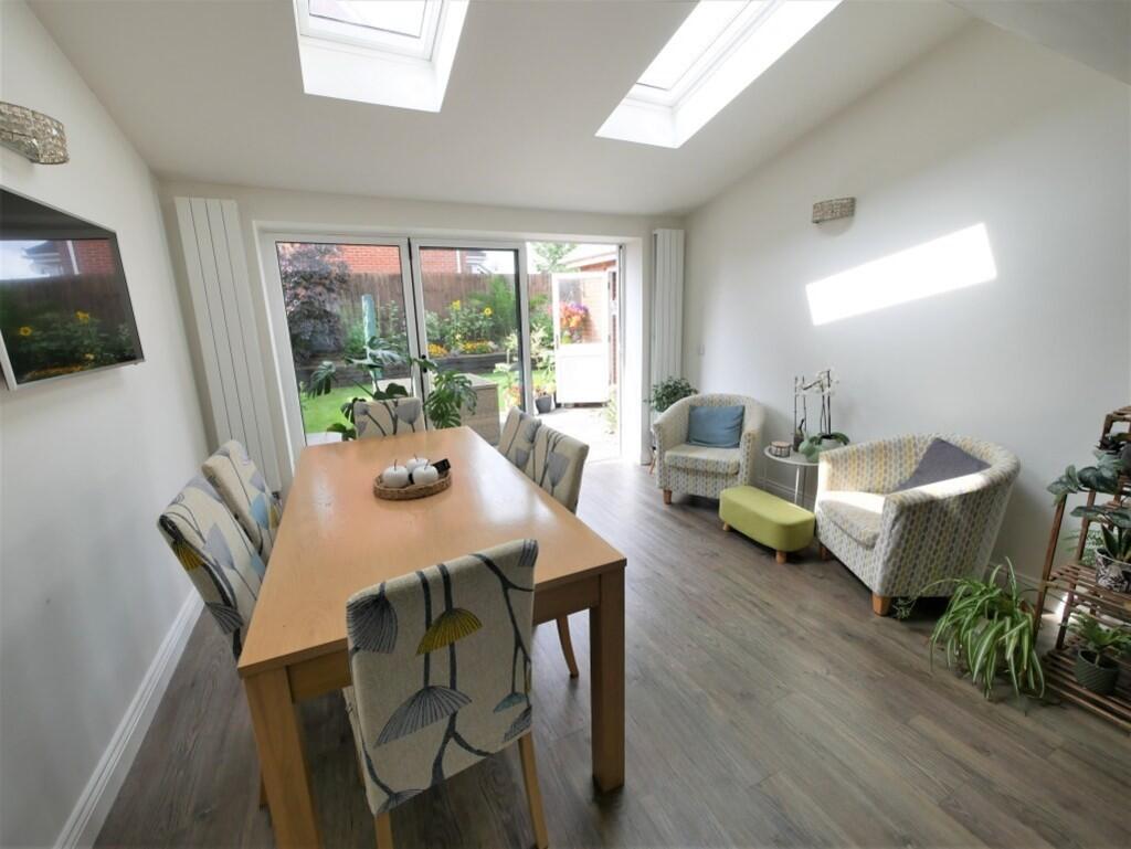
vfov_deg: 85.7
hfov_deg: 102.0
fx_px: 458
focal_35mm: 14
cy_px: 424
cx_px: 566
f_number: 4.5
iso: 200
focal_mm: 7
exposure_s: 1/125
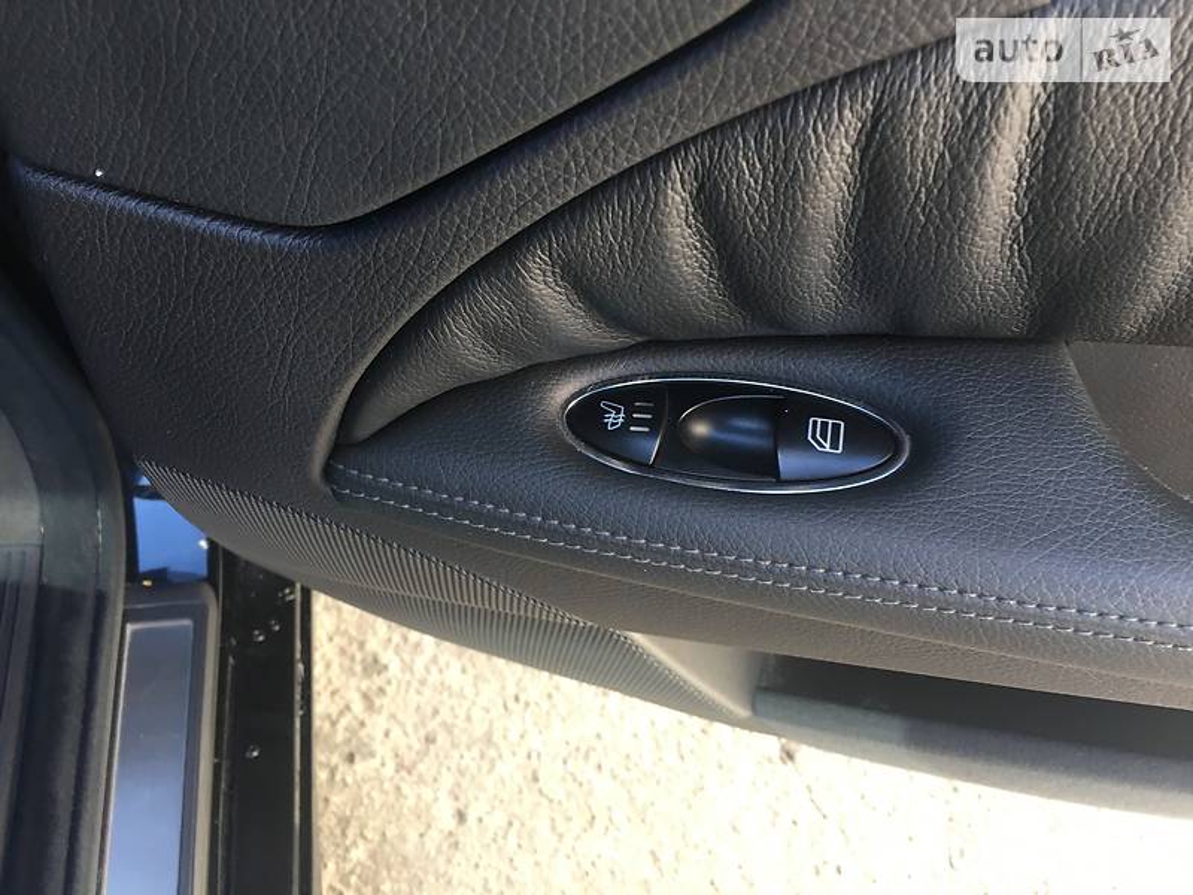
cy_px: 448
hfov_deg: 61.7
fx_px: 999
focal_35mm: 29
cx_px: 596
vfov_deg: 48.2
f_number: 2.2
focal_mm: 4.2
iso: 40
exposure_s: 1/33
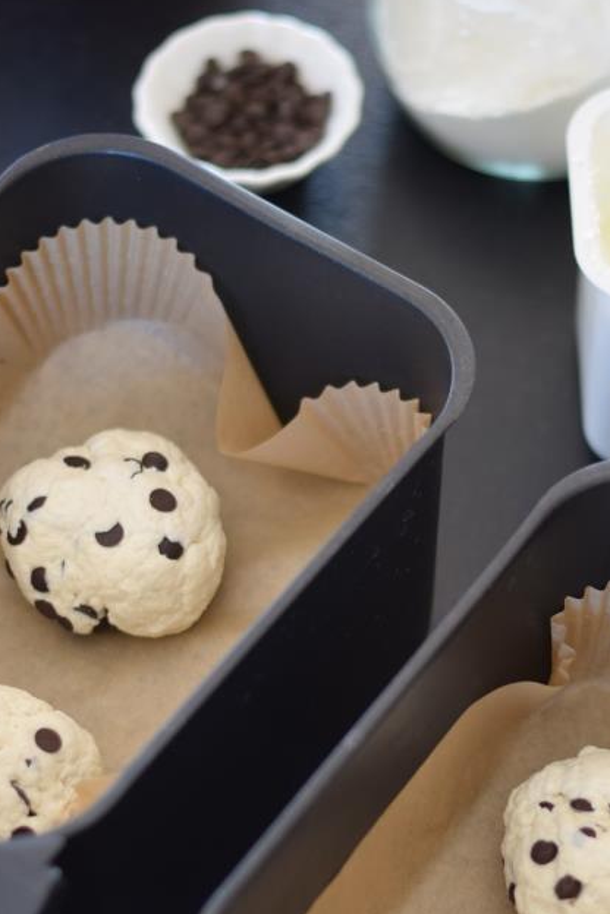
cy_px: 639
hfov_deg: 11.1
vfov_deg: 16.6
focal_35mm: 123
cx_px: 397
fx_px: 3126
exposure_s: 1/100
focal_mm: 50
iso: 160
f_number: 1.8
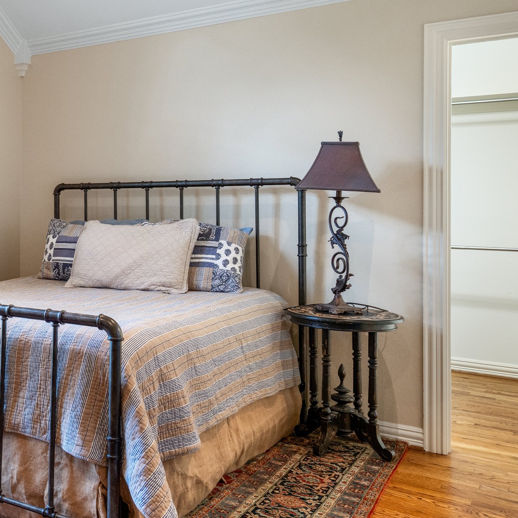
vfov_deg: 42.7
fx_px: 660
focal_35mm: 39
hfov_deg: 36.7
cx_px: -40
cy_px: 219
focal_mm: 19
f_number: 5.6
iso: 800
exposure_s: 1/13
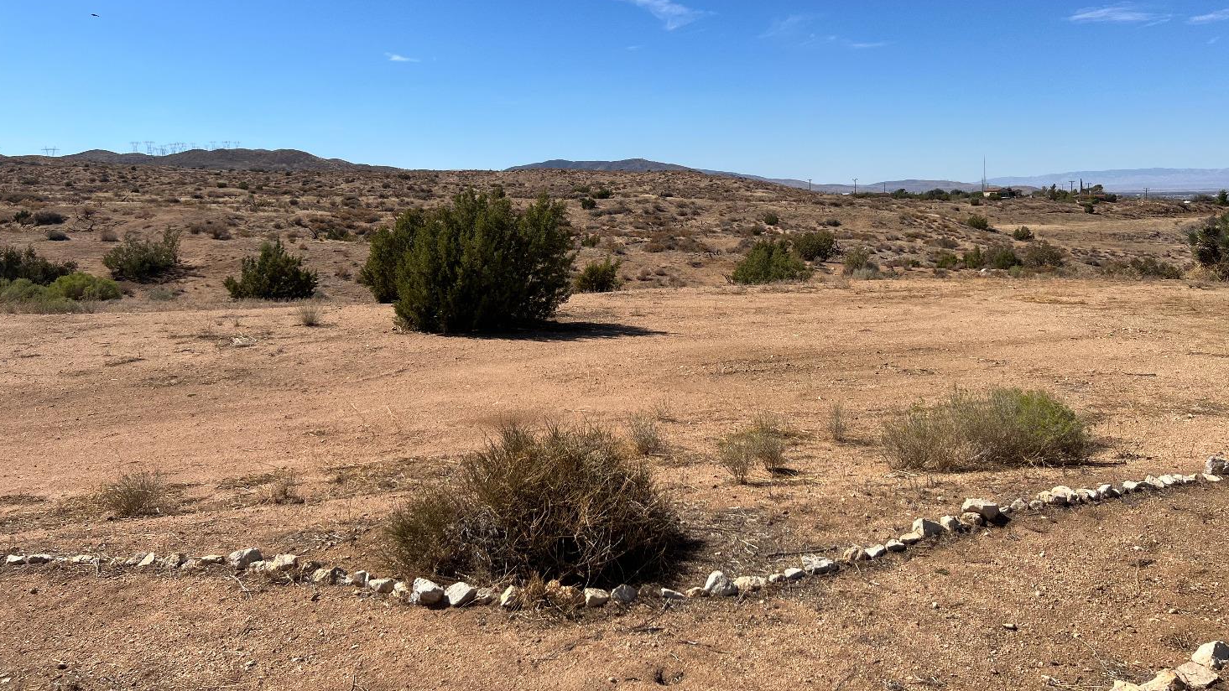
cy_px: 223
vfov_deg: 39.6
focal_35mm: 29
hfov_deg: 66.1
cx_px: 610
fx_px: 945
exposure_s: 1/6211
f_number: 1.5
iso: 50
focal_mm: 5.7
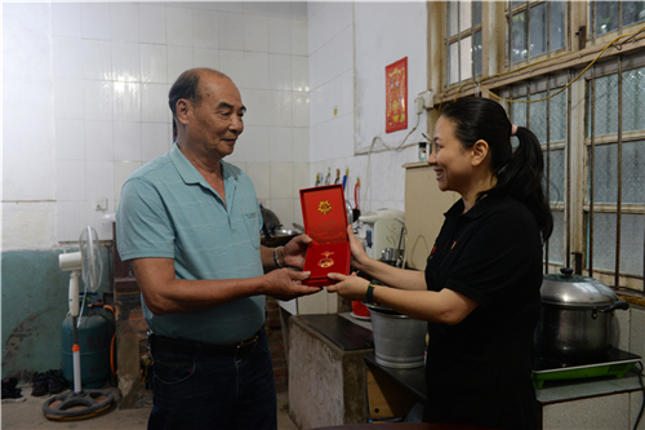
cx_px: 322
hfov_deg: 58.7
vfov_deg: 41.1
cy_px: 215
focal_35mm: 32
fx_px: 573
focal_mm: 32
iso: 2000
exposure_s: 1/60
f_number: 4
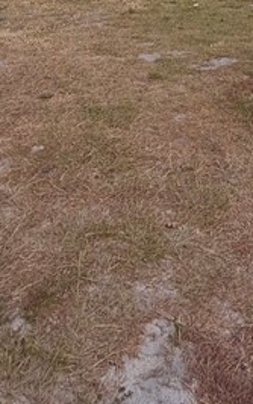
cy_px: -145
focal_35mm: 57
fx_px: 628
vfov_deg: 28.2
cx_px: 173
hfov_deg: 22.6
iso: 50
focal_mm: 2.22
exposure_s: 1/307
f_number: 2.2
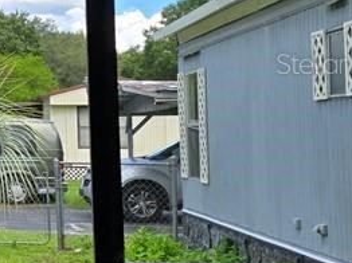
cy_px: 63
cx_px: -285
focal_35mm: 90
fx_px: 914
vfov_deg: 16.3
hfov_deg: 17.6
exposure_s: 1/229
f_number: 1.7
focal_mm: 6.3
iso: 12
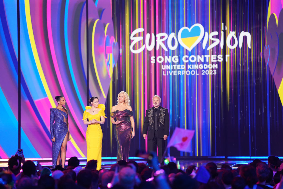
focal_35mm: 152
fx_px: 1195
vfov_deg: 9.0
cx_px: 142
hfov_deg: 13.5
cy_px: 94
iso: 3200
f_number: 2.8
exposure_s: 1/250
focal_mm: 152
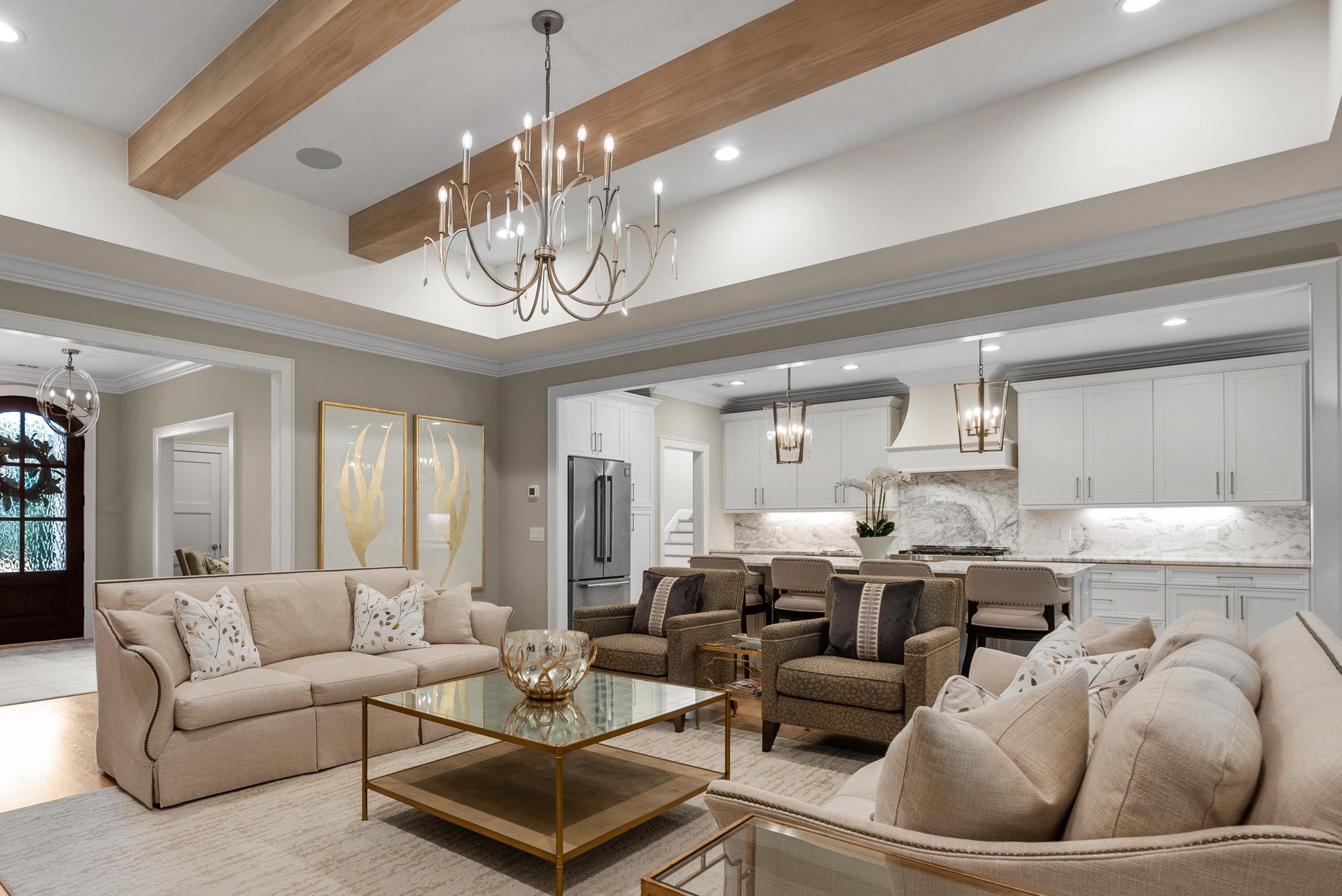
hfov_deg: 83.1
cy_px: 526
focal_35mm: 20
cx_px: 548
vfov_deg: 61.6
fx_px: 746
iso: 250
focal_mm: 16
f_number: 8
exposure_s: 1/5
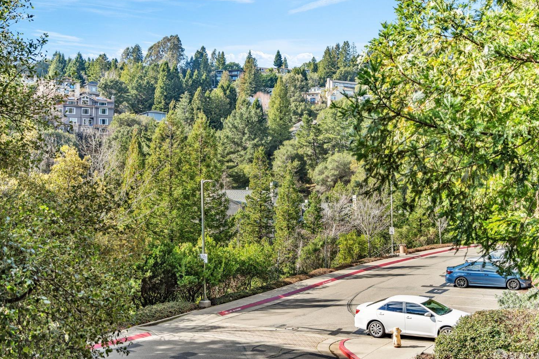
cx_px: 275
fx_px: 584
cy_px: 180
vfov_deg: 34.2
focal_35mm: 39
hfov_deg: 49.6
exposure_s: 1/160
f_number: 5.6
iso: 100
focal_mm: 38
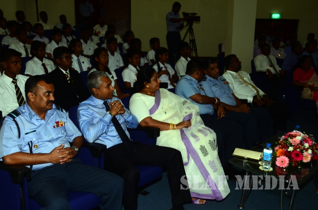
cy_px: 105
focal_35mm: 36
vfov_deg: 36.7
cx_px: 159
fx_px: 317
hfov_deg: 53.2
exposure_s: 1/60
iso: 400
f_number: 3.8
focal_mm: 24
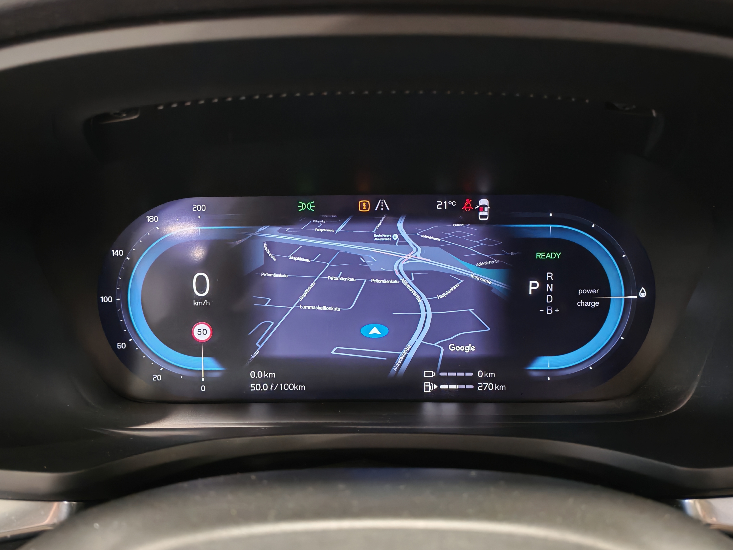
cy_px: 275
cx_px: 366
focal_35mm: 32
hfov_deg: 56.8
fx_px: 678
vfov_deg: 44.2
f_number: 1.9
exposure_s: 1/33
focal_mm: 6.12
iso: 3200
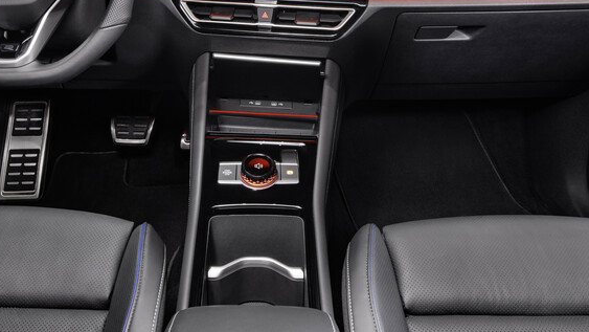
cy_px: -21
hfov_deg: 50.3
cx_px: 255
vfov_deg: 27.5
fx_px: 625
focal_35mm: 40
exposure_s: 1/200
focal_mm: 21
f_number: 14
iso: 640
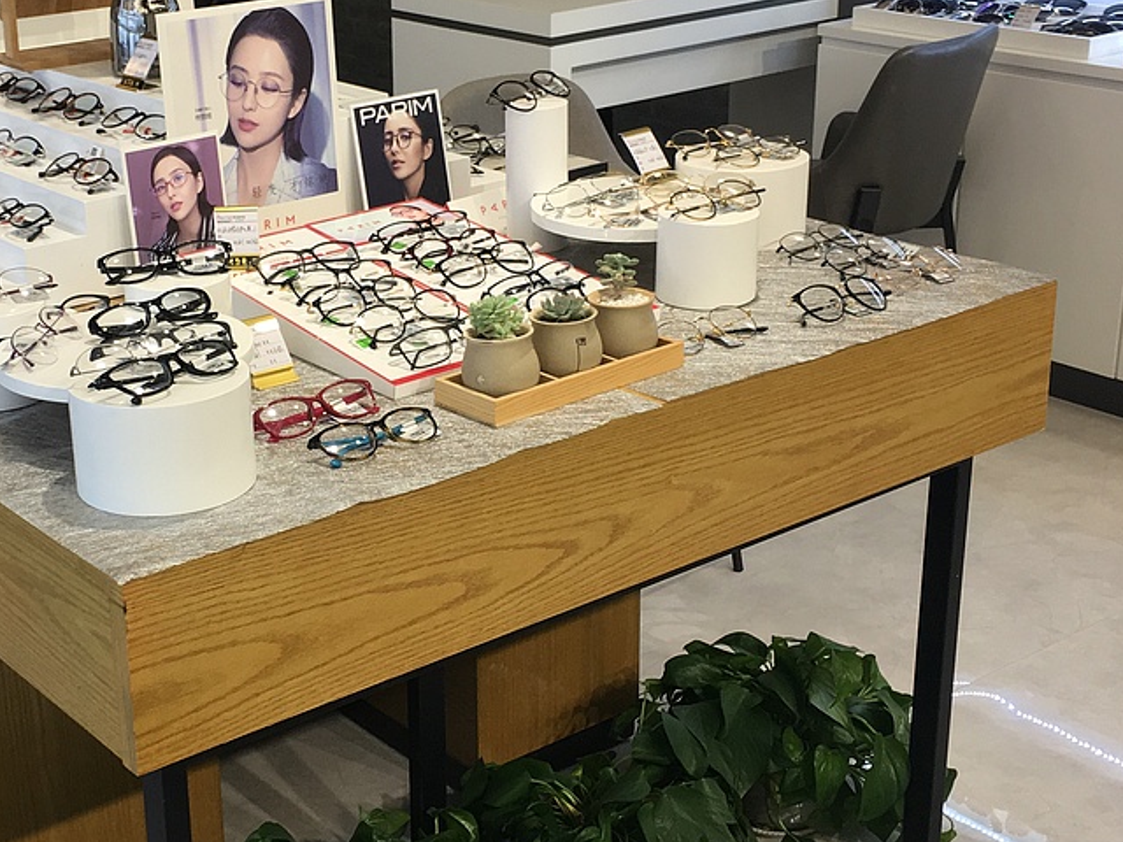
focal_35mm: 58
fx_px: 1882
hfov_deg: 32.8
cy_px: 407
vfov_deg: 25.2
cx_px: 330
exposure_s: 1/100
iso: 40
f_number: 2.2
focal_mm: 4.15
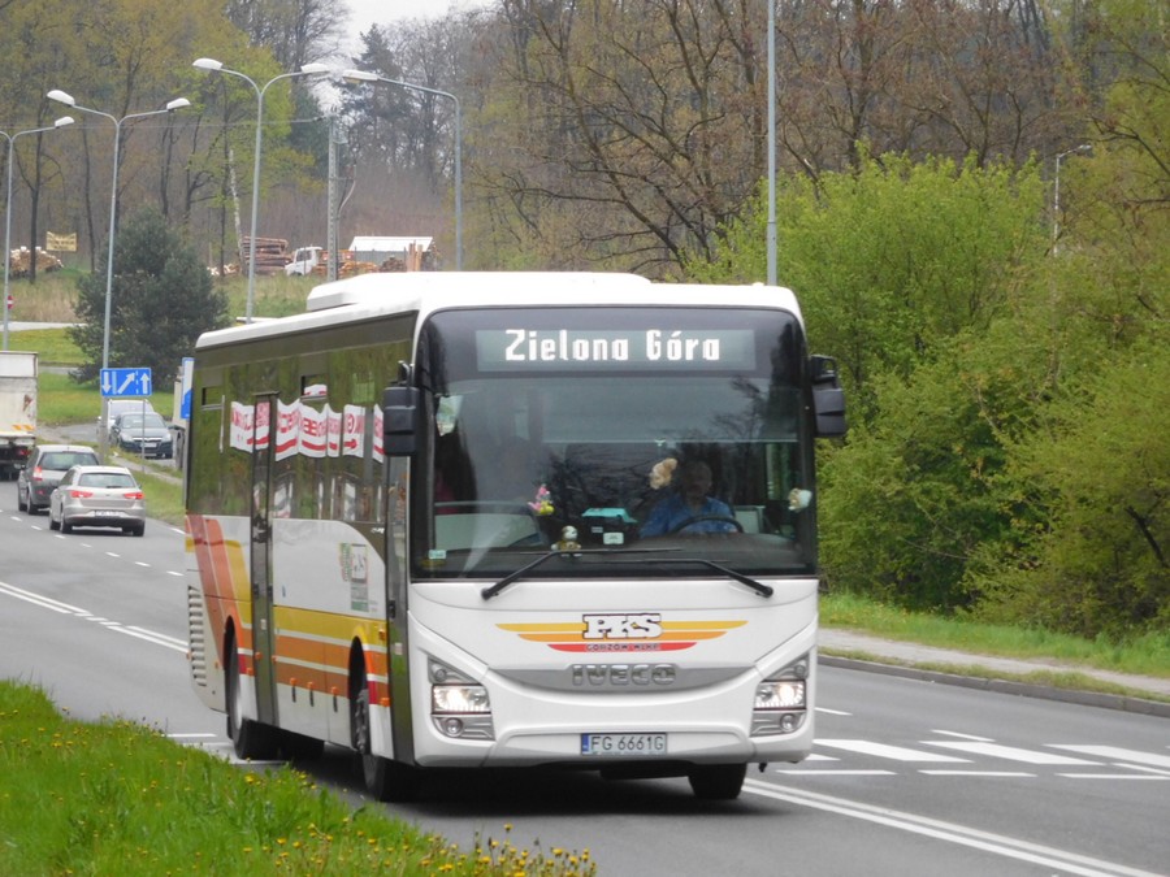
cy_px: 438
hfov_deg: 9.9
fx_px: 6760
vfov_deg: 7.4
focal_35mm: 200
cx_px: 585
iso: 250
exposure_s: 1/250
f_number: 5.4
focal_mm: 35.7
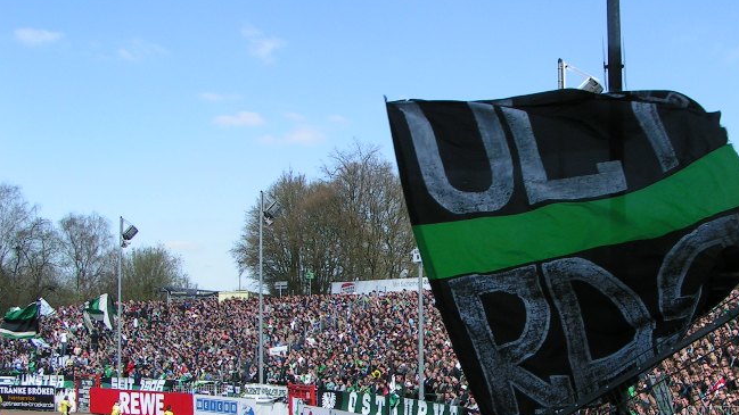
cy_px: 290
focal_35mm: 51
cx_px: 453
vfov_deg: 23.3
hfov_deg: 40.4
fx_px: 999
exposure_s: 1/320
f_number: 5.6
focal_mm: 5.8
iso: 50
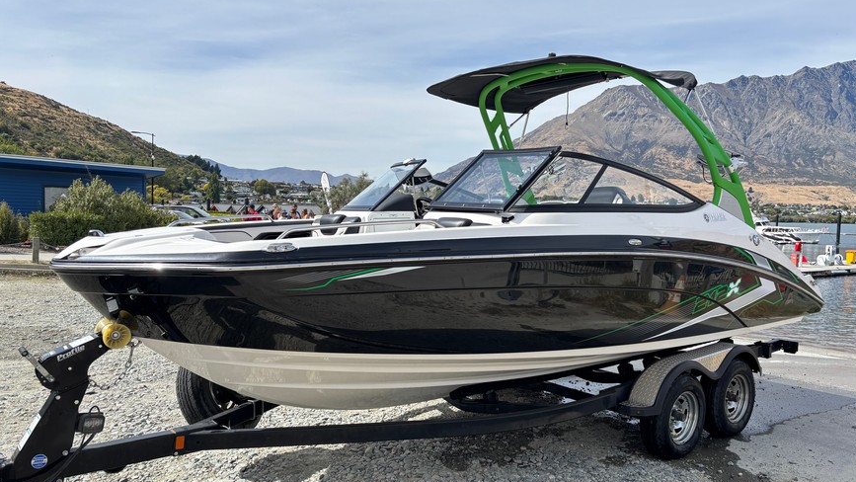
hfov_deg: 66.1
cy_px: 247
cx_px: 437
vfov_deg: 40.2
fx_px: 658
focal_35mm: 29
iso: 50
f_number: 1.6
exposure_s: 1/1477
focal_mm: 5.96
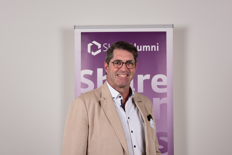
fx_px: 451
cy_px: 78
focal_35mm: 70
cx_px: 116
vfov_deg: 19.5
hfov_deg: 28.8
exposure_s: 1/125
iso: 250
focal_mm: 70
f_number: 13
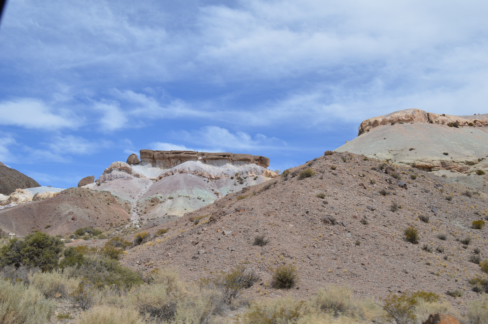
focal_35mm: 36
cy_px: 162
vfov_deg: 36.8
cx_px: 244
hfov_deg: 53.2
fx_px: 488
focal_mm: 24
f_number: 9
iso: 100
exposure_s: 1/320
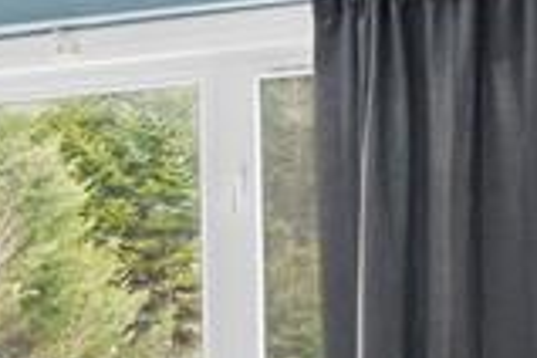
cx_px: -294
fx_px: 1536
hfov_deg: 17.6
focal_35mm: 103
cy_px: 365
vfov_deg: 13.1
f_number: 6.3
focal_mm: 16
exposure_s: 1/8
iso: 100
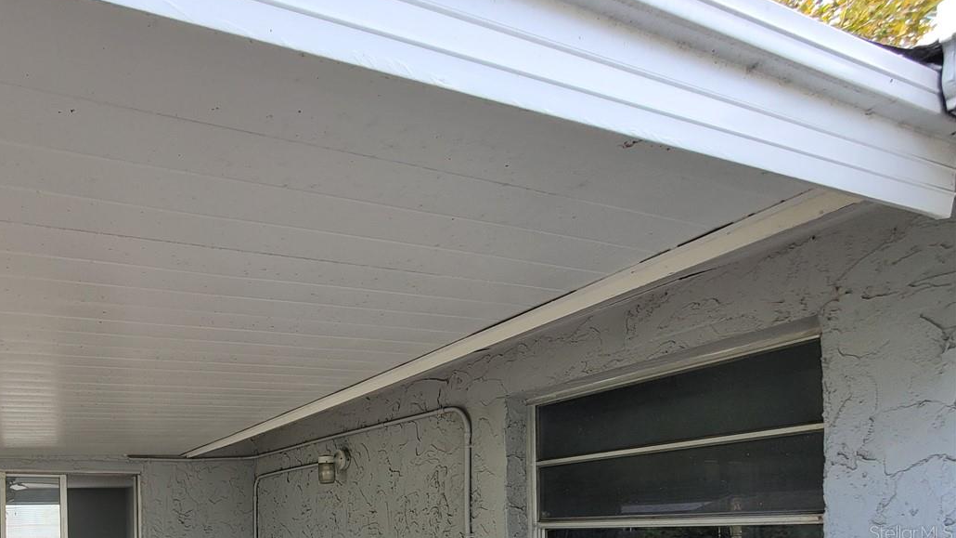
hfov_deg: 74.1
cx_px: 214
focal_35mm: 22
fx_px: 558
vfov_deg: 44.2
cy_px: 532
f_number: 2.2
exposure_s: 1/235
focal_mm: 2.2
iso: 50
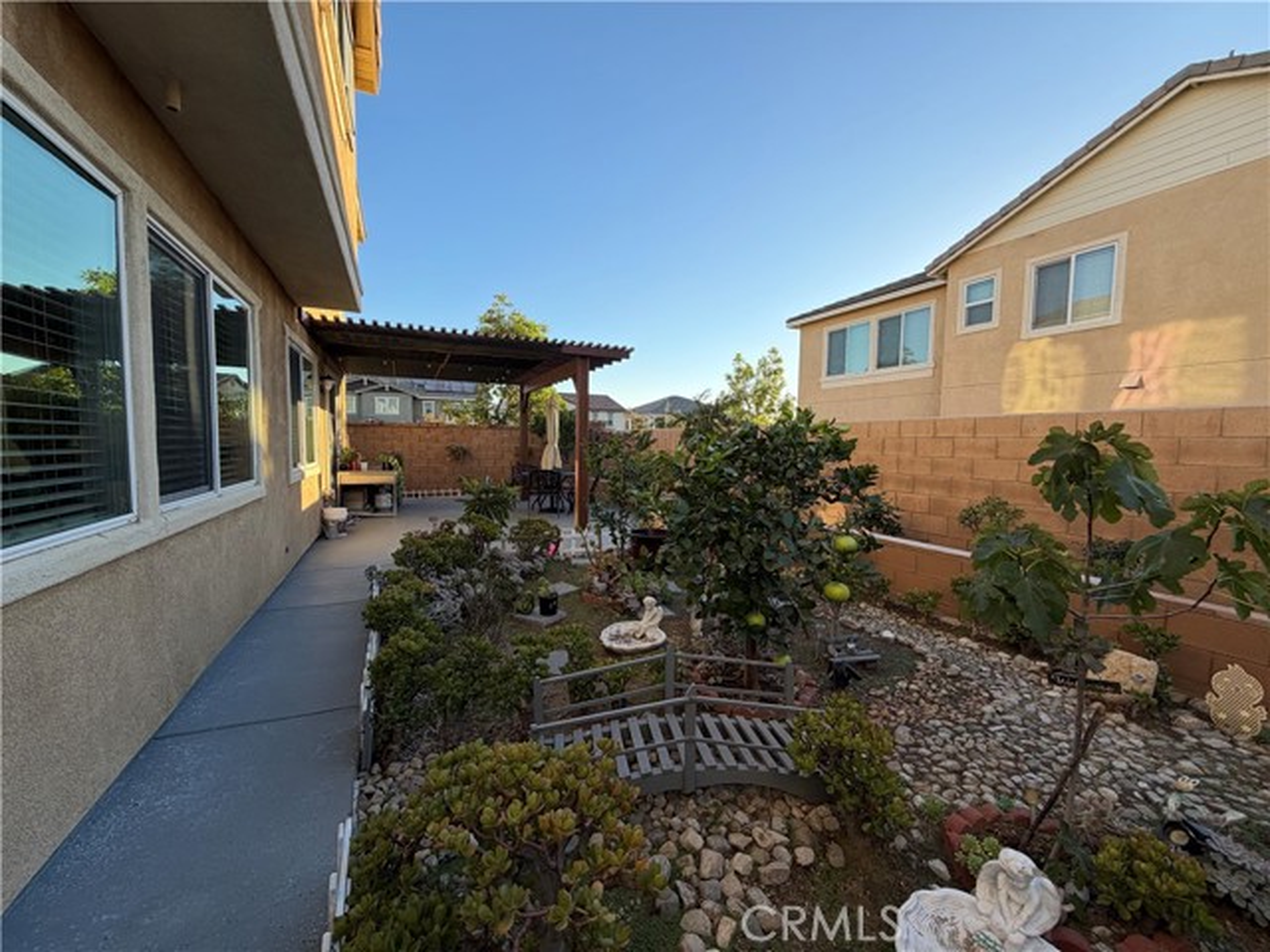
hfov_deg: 102.1
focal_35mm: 14
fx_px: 514
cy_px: 476
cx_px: 635
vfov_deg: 85.7
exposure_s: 1/502
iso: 40
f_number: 2.2
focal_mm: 2.22
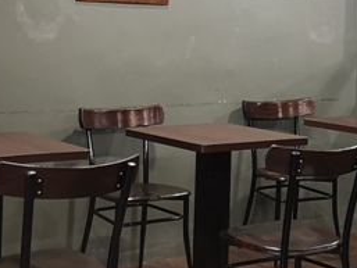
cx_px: 272
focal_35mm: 84
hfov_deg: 23.0
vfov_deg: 17.3
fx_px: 867
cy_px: 31
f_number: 1.8
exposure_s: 1/33.3
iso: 400
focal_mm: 3.95
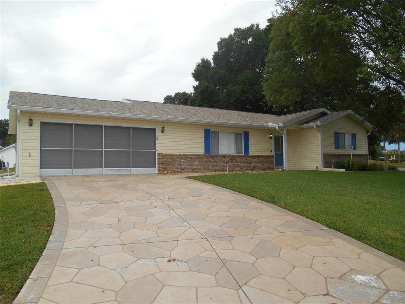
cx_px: 202
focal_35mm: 26
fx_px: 304
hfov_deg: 67.3
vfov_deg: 53.1
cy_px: 152
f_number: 3.4
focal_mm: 4.7
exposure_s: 1/500
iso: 80
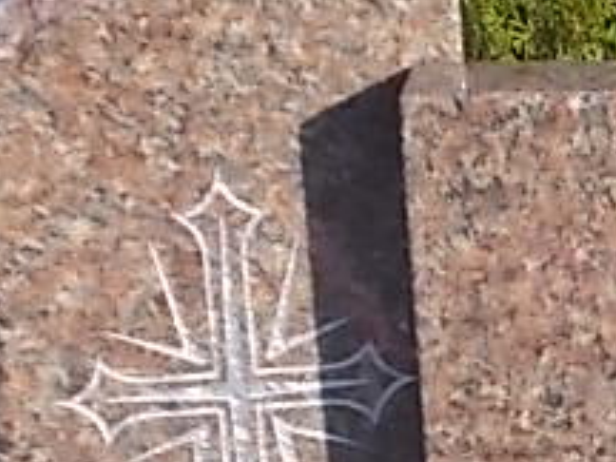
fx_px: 3061
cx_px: 761
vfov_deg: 8.5
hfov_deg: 11.2
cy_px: 568
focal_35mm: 172
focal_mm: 10.3
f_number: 4.9
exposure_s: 1/250
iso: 80
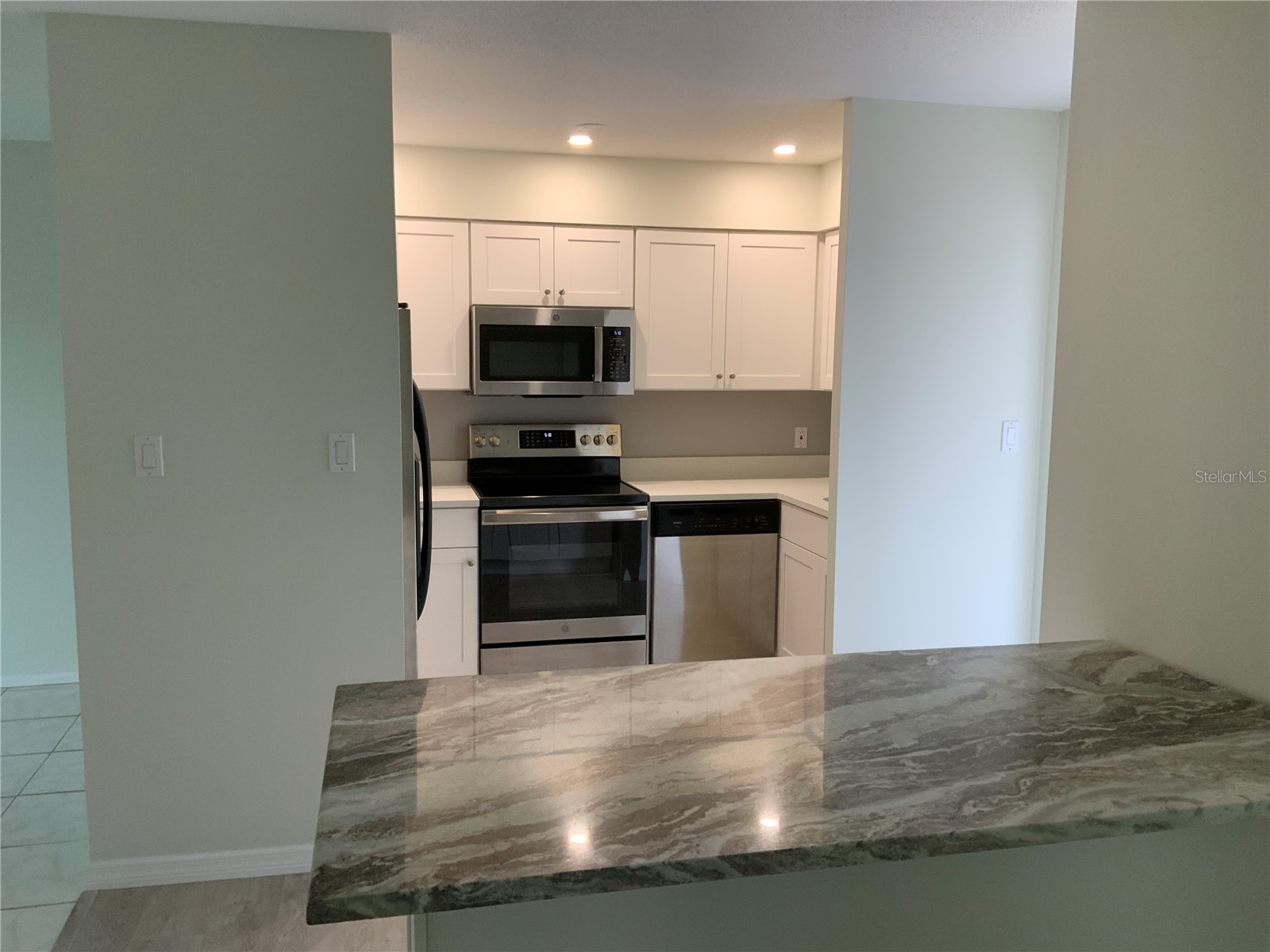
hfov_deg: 61.7
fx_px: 1064
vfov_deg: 48.2
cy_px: 476
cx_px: 635
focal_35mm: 29
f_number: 1.8
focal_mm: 3
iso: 80
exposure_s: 1/60
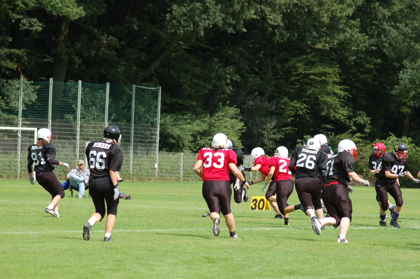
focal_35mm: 217
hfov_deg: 9.5
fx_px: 2522
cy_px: 148
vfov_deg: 6.3
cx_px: 220
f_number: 5.6
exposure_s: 1/500
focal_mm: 135
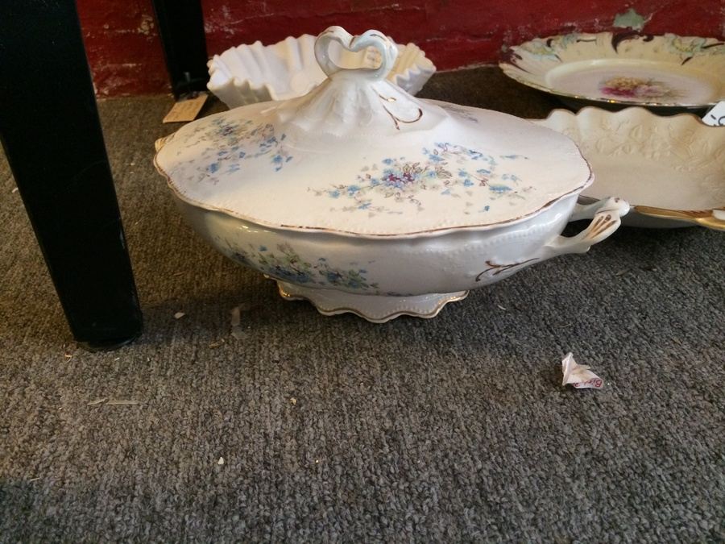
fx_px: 628
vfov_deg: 46.8
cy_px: 272
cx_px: 362
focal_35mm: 30
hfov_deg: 60.0
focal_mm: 4.12
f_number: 2.2
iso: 320
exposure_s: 1/30
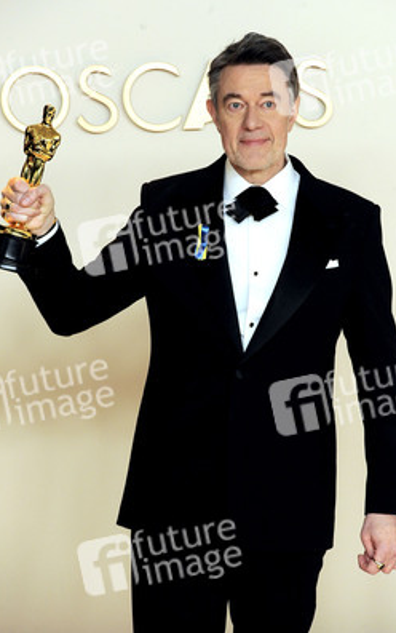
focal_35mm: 175
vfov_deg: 12.0
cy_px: 318
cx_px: 207
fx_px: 3017
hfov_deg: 7.5
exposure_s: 1/160
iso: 2000
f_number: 5.6
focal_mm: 170
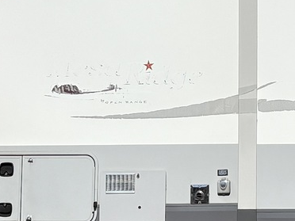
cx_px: 358
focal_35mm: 143
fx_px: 1219
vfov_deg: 10.3
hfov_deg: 13.4
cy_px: 40
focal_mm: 5.96
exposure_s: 1/10101
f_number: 1.6
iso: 50
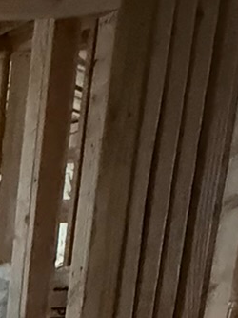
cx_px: -438
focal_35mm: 86
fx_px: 788
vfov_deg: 20.1
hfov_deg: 11.6
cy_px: 457
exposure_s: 1/41
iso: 1250
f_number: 2.2
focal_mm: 2.22
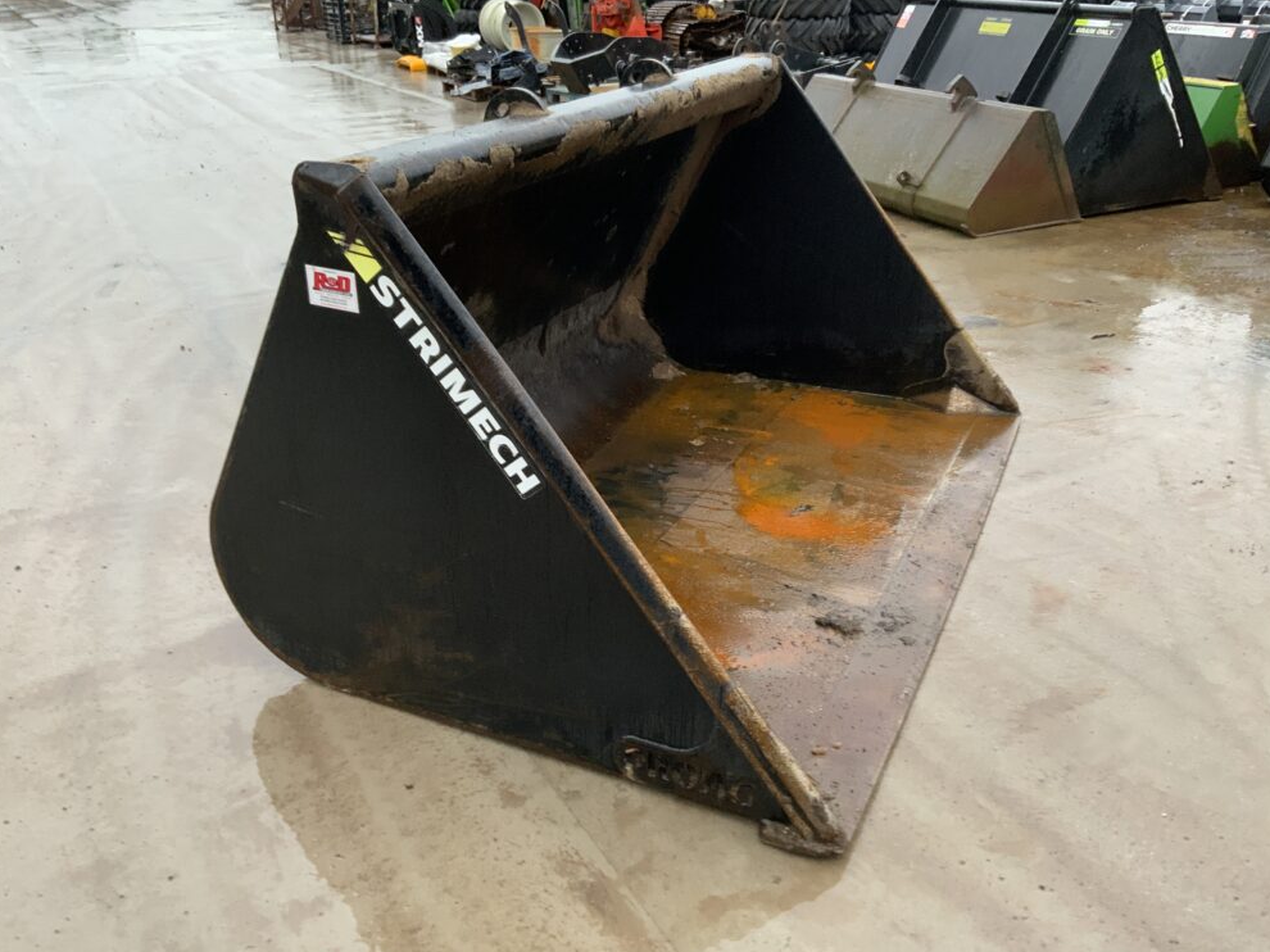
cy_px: 470
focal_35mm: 30
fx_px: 1100
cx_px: 648
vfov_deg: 46.8
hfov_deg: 60.0
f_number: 1.8
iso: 125
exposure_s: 1/60
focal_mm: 3
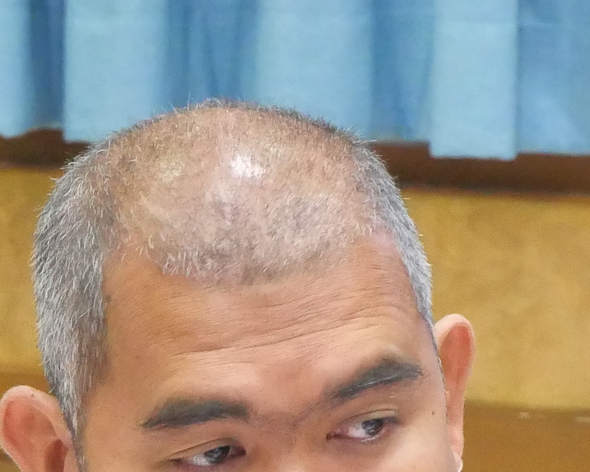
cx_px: 207
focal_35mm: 418
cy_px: 842
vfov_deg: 3.7
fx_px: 7301
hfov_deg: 4.6
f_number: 8
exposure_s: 1/20
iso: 3200
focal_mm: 46
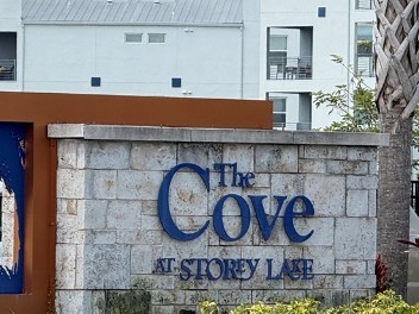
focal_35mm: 349
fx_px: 4224
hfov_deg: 5.7
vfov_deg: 4.3
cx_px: 388
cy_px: 190
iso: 64
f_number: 2.8
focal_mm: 15.66
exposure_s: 1/1096
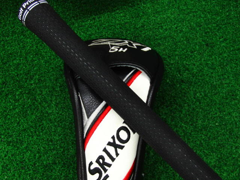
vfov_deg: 33.6
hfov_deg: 43.9
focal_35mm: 43
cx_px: 120
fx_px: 298
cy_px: 90
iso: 400
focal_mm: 7.54
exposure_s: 1/50
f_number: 3.7
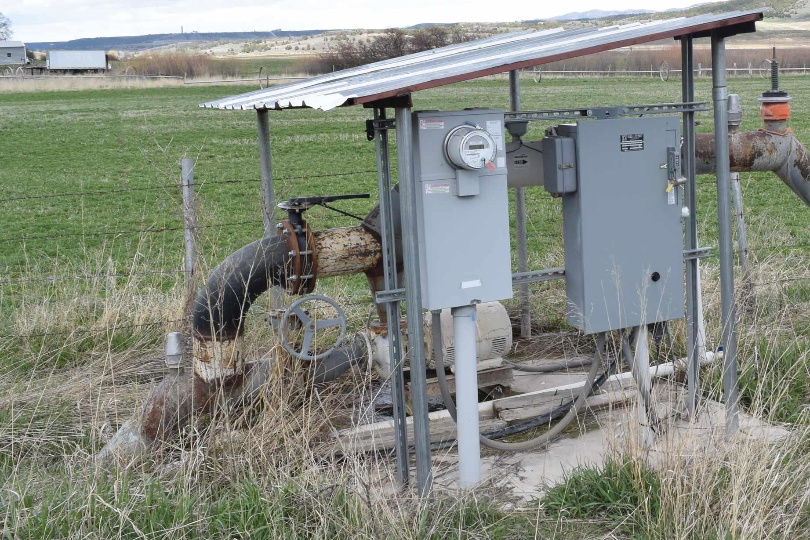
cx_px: 618
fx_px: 1013
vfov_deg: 29.8
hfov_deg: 42.1
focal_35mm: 45
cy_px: 233
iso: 200
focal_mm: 18
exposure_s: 1/200
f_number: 9
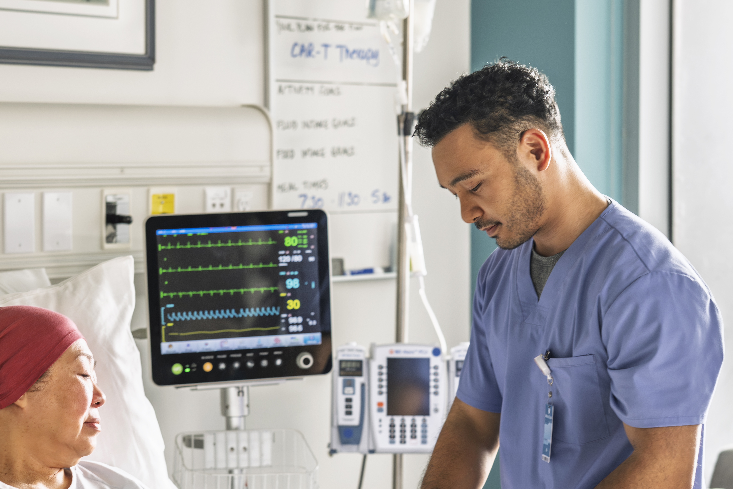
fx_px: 1792
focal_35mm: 88
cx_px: 395
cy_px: 275
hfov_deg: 23.1
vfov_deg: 15.5
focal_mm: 50
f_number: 2.5
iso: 400
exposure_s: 1/640
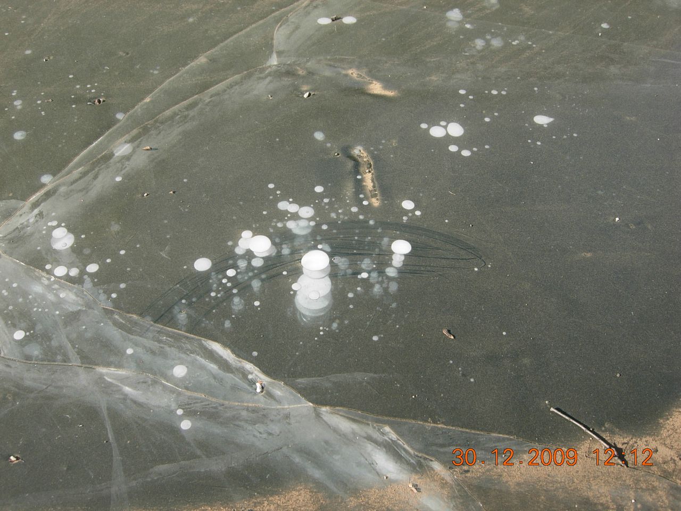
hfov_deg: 51.4
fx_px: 708
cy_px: 256
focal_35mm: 36
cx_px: 340
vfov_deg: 39.7
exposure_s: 1/171
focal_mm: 7.5
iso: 50
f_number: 4.8
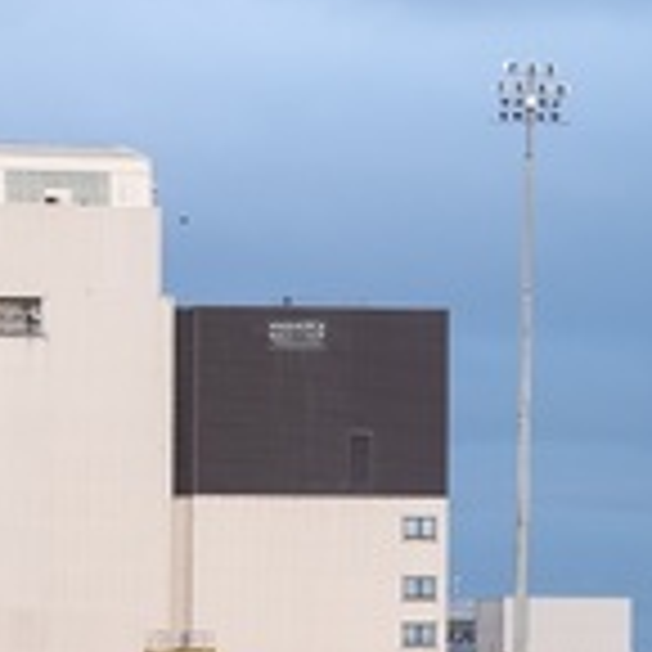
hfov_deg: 6.1
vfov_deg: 6.1
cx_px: -200
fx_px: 6116
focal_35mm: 287
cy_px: 652
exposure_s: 1/80
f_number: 6.3
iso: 400
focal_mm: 105
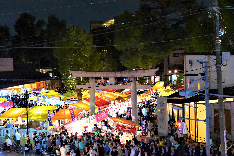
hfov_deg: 39.6
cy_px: 78
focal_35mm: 50
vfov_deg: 27.0
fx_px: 325
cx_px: 117
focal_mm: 50
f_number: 5
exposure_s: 1/40
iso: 12800
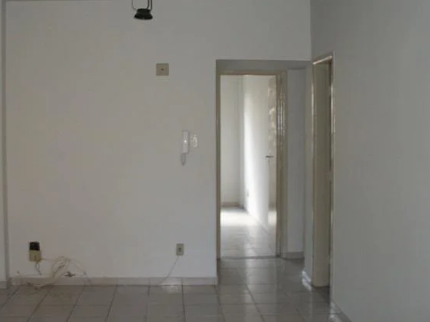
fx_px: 571
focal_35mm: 46
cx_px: 169
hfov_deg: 41.0
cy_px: 139
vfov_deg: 31.4
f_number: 2.9
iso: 160
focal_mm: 5.7
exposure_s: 1/60
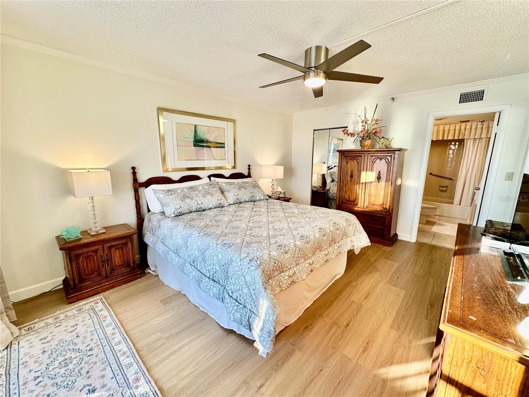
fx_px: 214
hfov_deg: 102.1
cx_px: 264
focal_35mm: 14
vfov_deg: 85.7
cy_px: 198
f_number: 2.2
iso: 100
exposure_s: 1/120
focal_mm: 2.22
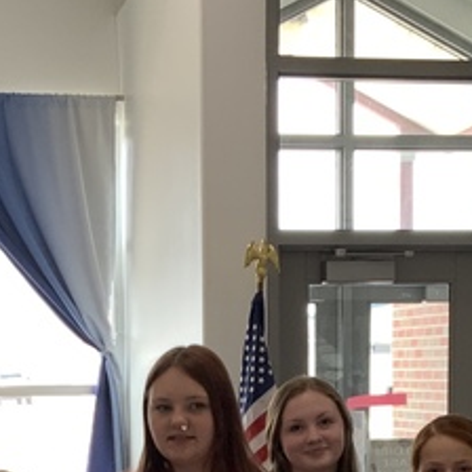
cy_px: 649
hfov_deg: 14.9
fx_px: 1805
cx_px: 257
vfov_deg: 14.2
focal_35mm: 117
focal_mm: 3
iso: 32
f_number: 1.8
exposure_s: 1/120
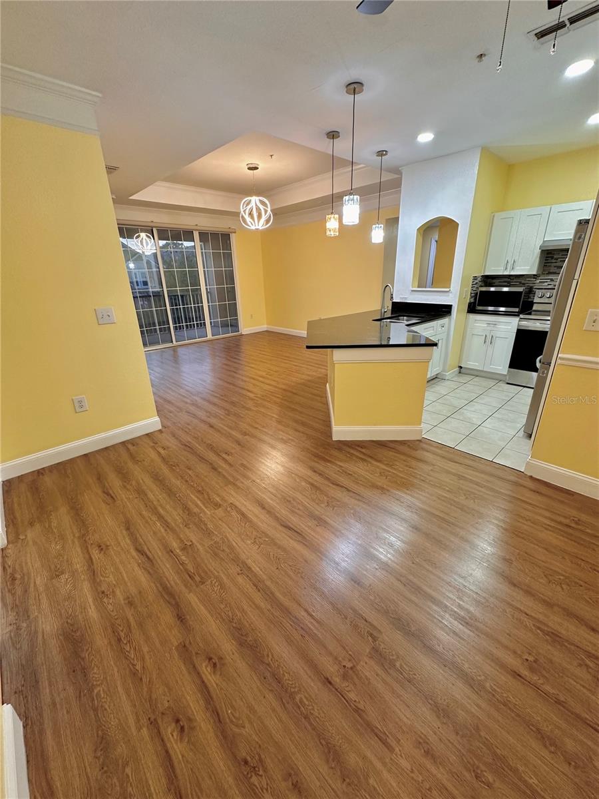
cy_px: 400
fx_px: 323
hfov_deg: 85.7
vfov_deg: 102.1
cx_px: 300
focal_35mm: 14
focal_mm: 2.22
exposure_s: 1/60
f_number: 2.2
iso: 250
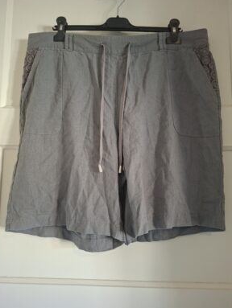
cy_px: 153
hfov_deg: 56.9
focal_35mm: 24
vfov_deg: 71.5
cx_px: 114
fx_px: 214
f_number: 1.8
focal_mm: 5.54
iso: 320
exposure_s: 1/30
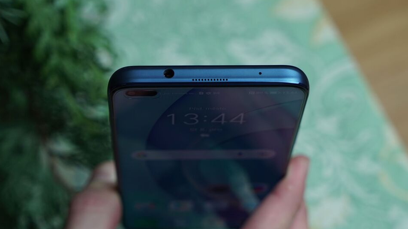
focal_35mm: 74
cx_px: 203
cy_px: 113
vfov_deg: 16.3
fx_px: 800
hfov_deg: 28.6
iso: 400
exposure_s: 1/160
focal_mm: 70
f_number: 5.6
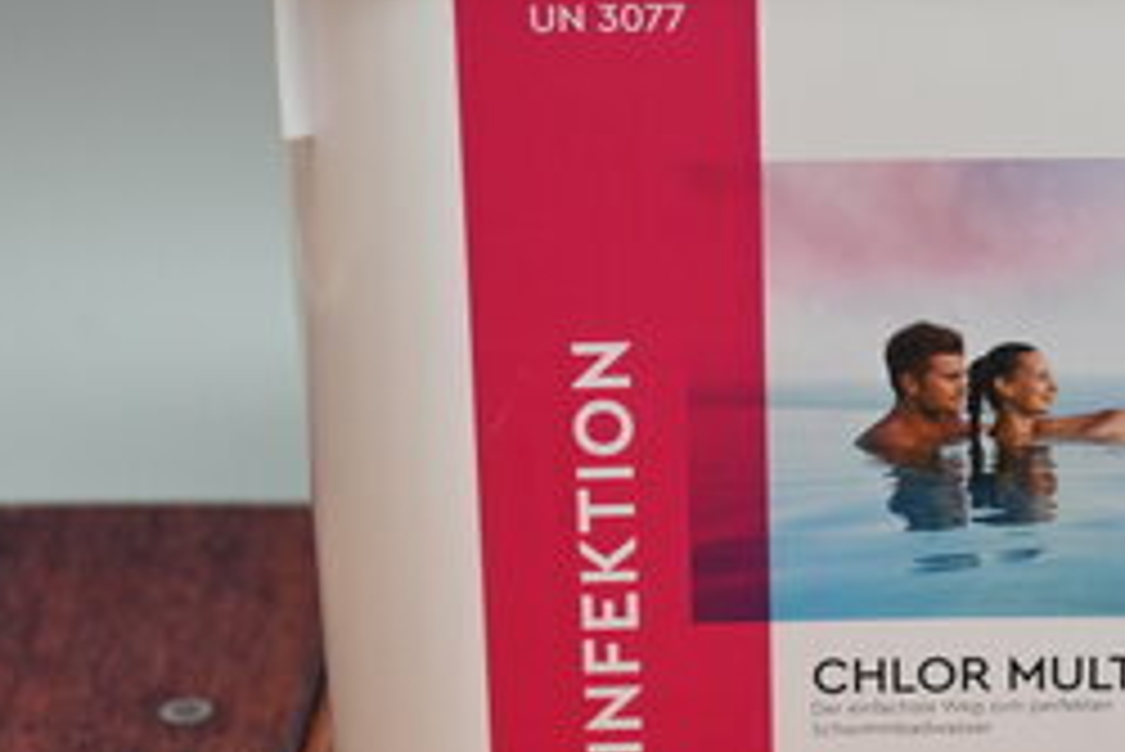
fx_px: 3497
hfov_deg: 17.9
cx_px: 1062
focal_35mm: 112
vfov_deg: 12.3
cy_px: 259
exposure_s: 1/50
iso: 640
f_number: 4.8
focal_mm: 30.5
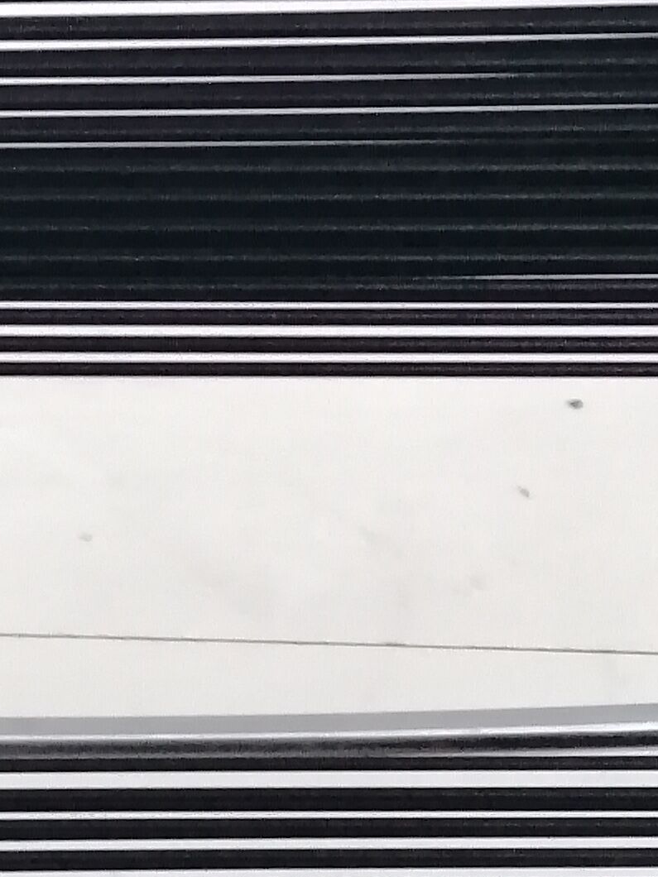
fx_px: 2585
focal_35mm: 102
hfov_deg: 14.4
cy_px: 371
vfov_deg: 19.2
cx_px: 99
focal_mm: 3.46
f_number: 1.8
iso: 320
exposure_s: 1/20
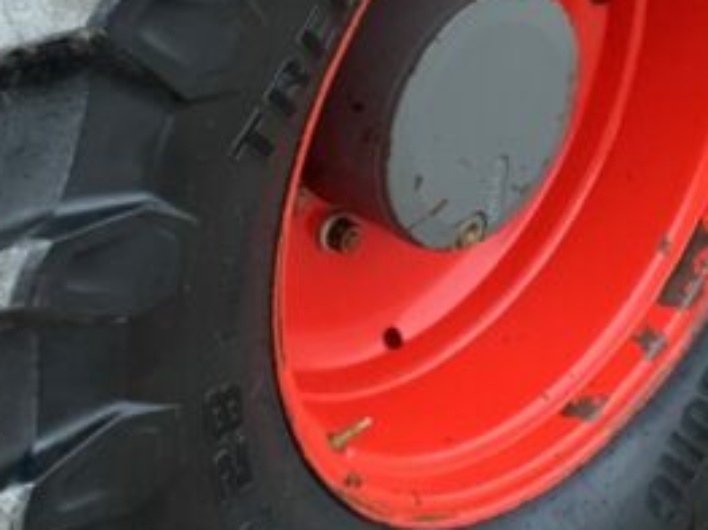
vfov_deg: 13.0
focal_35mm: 113
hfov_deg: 17.4
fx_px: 2310
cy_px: 113
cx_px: 433
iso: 50
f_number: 1.8
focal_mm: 3
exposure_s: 1/122
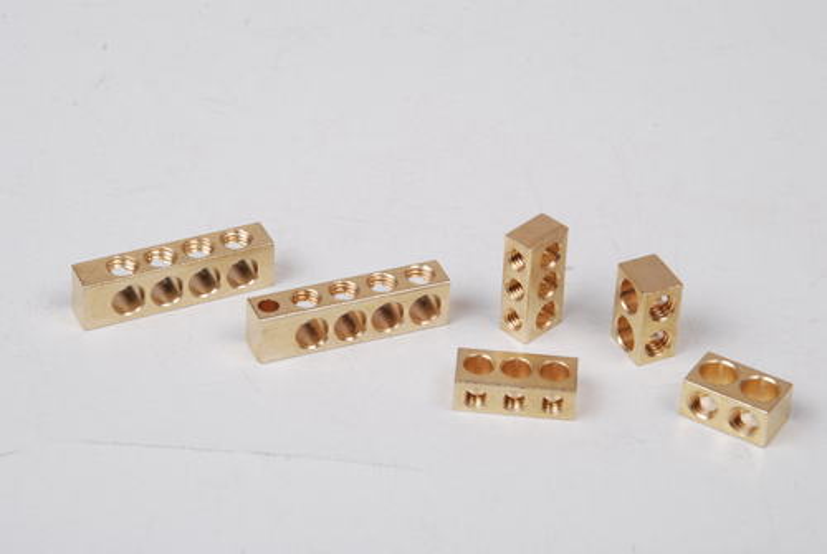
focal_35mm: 150
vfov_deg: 9.2
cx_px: 414
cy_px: 277
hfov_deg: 13.7
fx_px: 3451
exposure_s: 1/125
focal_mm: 100
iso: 100
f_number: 18
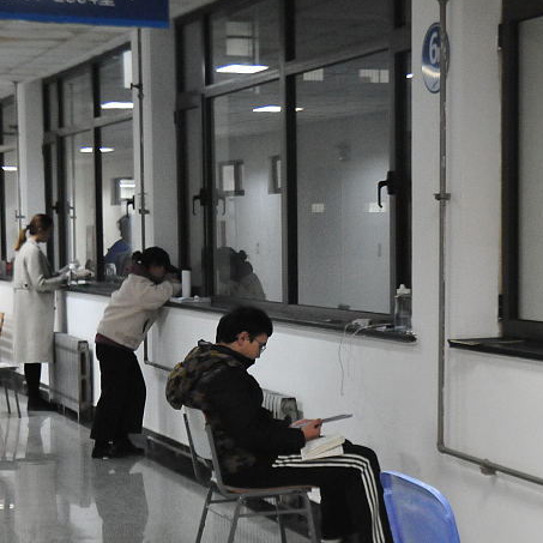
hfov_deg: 17.5
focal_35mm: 99
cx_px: 374
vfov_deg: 17.5
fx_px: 1757
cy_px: 331
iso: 4000
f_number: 4.5
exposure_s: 1/80
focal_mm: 44
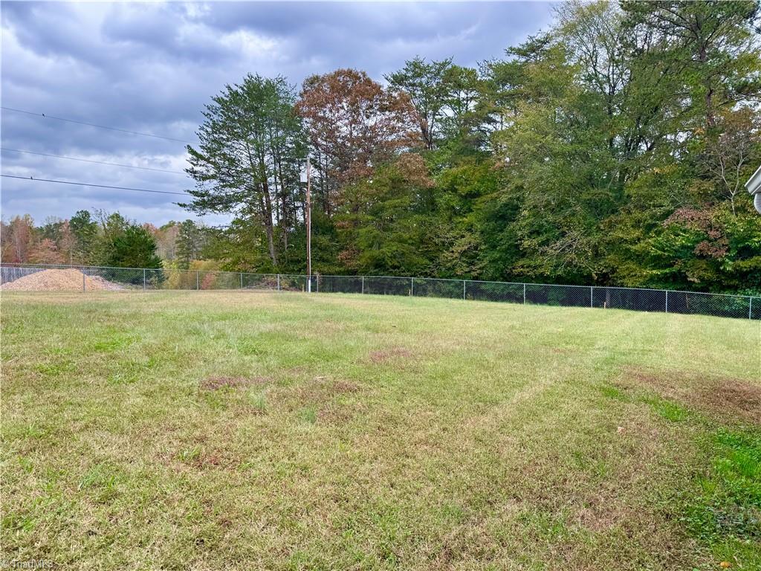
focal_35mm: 24
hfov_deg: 71.6
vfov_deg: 56.8
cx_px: 380
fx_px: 528
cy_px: 286
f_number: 1.78
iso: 80
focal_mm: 6.76
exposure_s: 1/658
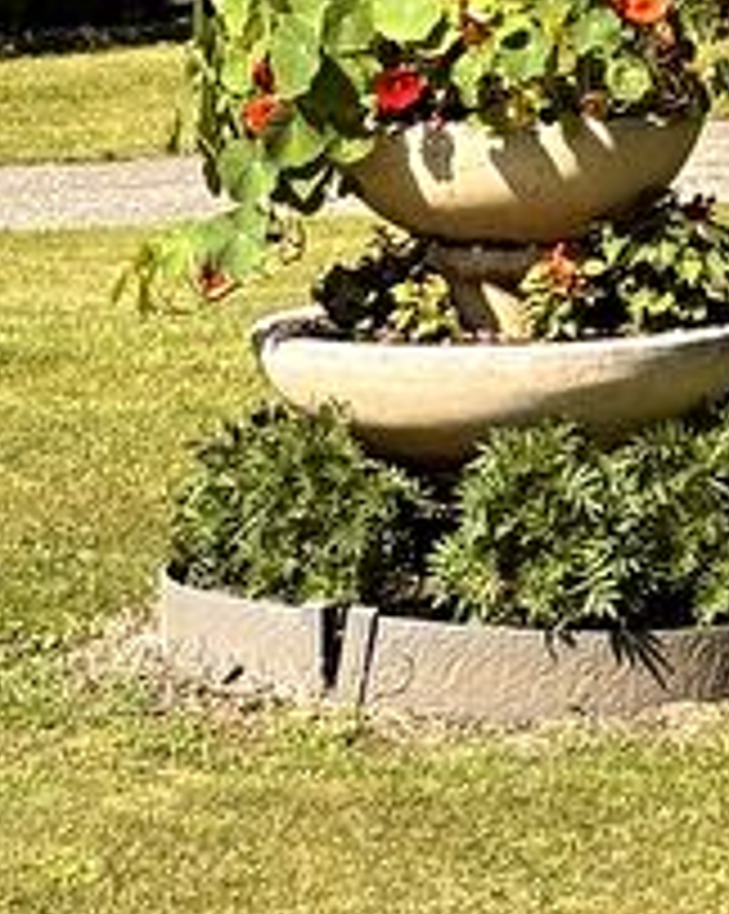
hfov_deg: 5.6
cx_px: 1346
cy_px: -680
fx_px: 7293
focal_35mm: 270
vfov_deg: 7.0
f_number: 1.6
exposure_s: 1/1724
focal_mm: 5.96
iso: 40
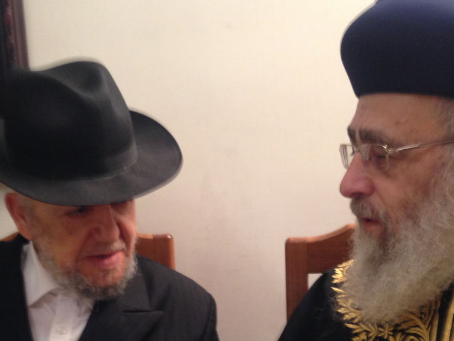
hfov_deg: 32.2
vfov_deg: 23.9
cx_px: 206
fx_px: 787
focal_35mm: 60
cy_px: 297
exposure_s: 1/20
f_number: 2.4
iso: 125
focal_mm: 4.12
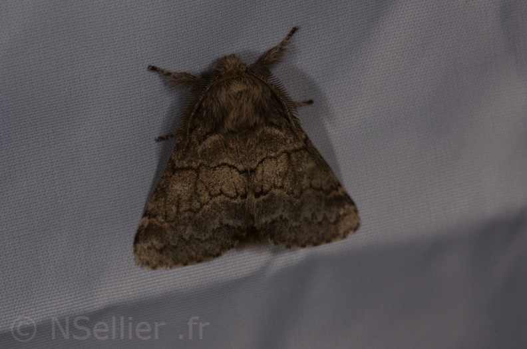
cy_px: 174
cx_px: 264
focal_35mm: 128
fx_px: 1862
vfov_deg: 10.7
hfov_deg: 16.1
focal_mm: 85
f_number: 22
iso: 100
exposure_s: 1/60
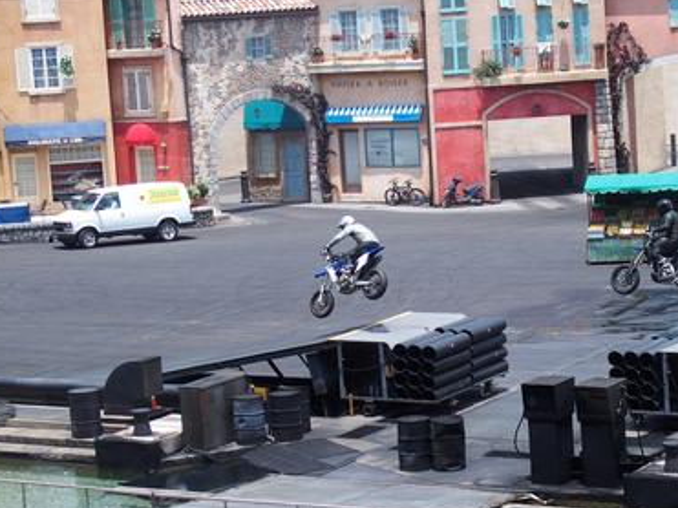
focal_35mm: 102
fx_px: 1997
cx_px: 387
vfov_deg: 14.5
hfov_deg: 19.3
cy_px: 300
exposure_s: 1/1250
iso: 100
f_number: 2.8
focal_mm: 17.8
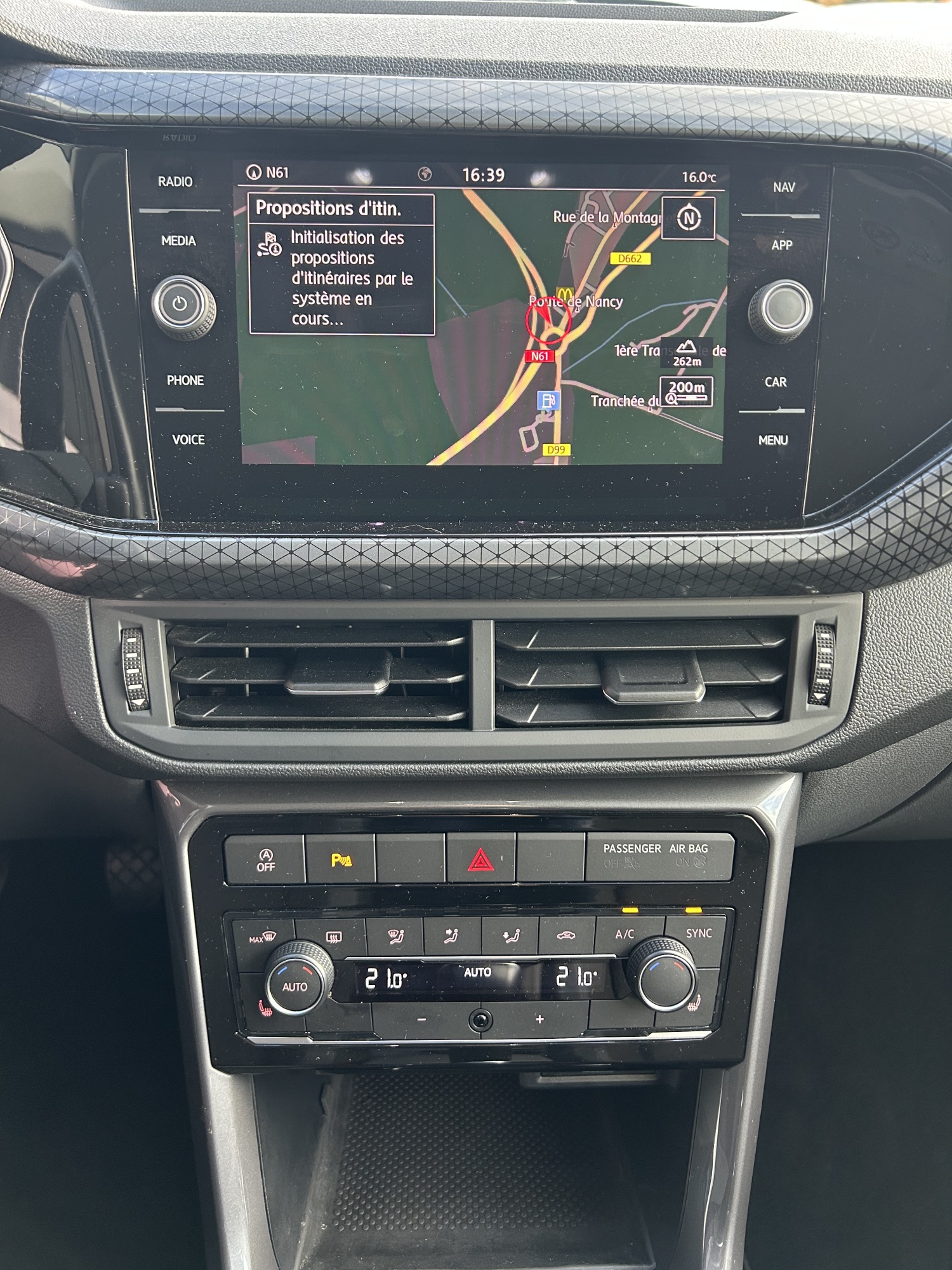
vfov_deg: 67.3
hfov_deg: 53.1
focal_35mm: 26
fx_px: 953
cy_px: 635
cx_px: 476
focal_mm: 5.7
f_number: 1.5
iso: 125
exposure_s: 1/67
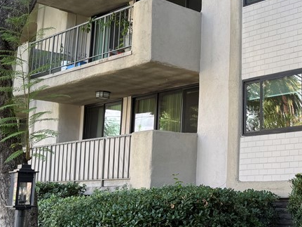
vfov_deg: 25.6
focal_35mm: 57
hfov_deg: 31.7
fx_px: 497
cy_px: 91
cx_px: 287
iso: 64
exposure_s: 1/166
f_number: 1.78
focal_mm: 6.76
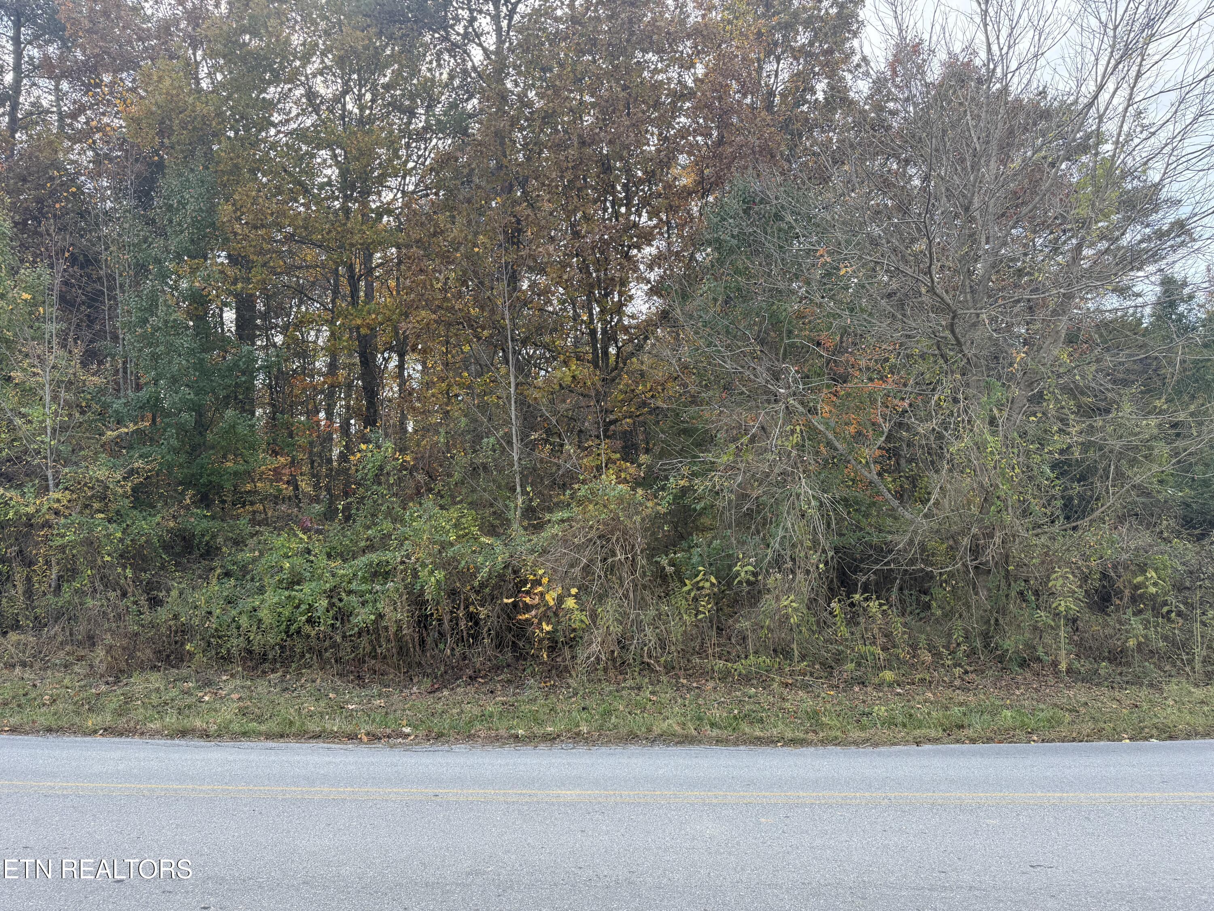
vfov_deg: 56.8
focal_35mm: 24
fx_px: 842
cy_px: 456
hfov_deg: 71.6
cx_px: 607
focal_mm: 6.76
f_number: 1.78
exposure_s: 1/728
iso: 100
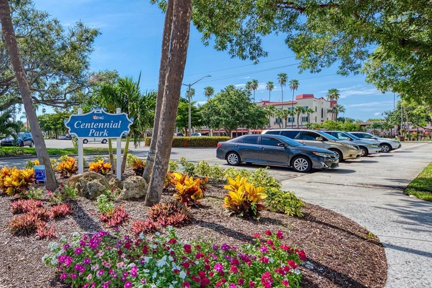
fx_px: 288
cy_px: 140
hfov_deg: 70.9
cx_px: 133
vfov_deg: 53.1
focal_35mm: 24
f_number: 7.1
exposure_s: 1/800
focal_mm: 15
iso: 250
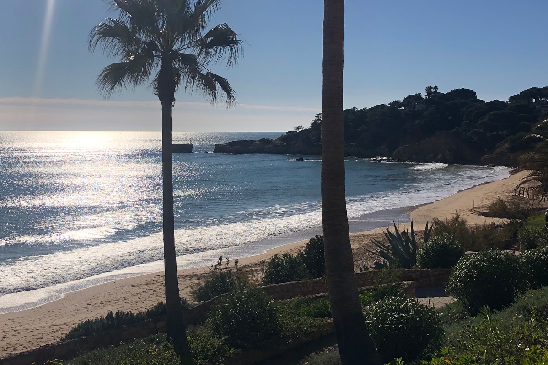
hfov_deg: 40.1
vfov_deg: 27.5
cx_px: 208
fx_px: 746
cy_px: 163
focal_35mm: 49
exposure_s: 1/12048
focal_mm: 4
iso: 25
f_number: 1.8
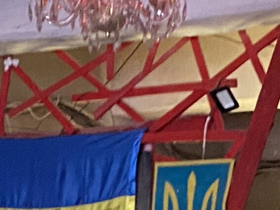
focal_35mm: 185
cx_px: 194
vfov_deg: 7.4
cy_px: 548
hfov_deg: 10.7
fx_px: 1496
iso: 400
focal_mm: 4.25
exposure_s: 1/37
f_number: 1.8
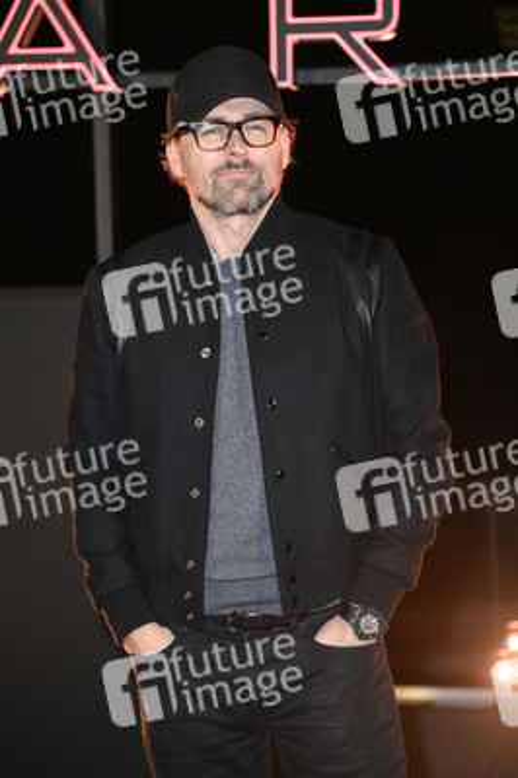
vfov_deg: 15.2
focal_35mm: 135
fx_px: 2919
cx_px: 259
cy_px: 389
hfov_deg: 10.1
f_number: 5.6
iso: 1000
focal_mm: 135
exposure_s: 1/80
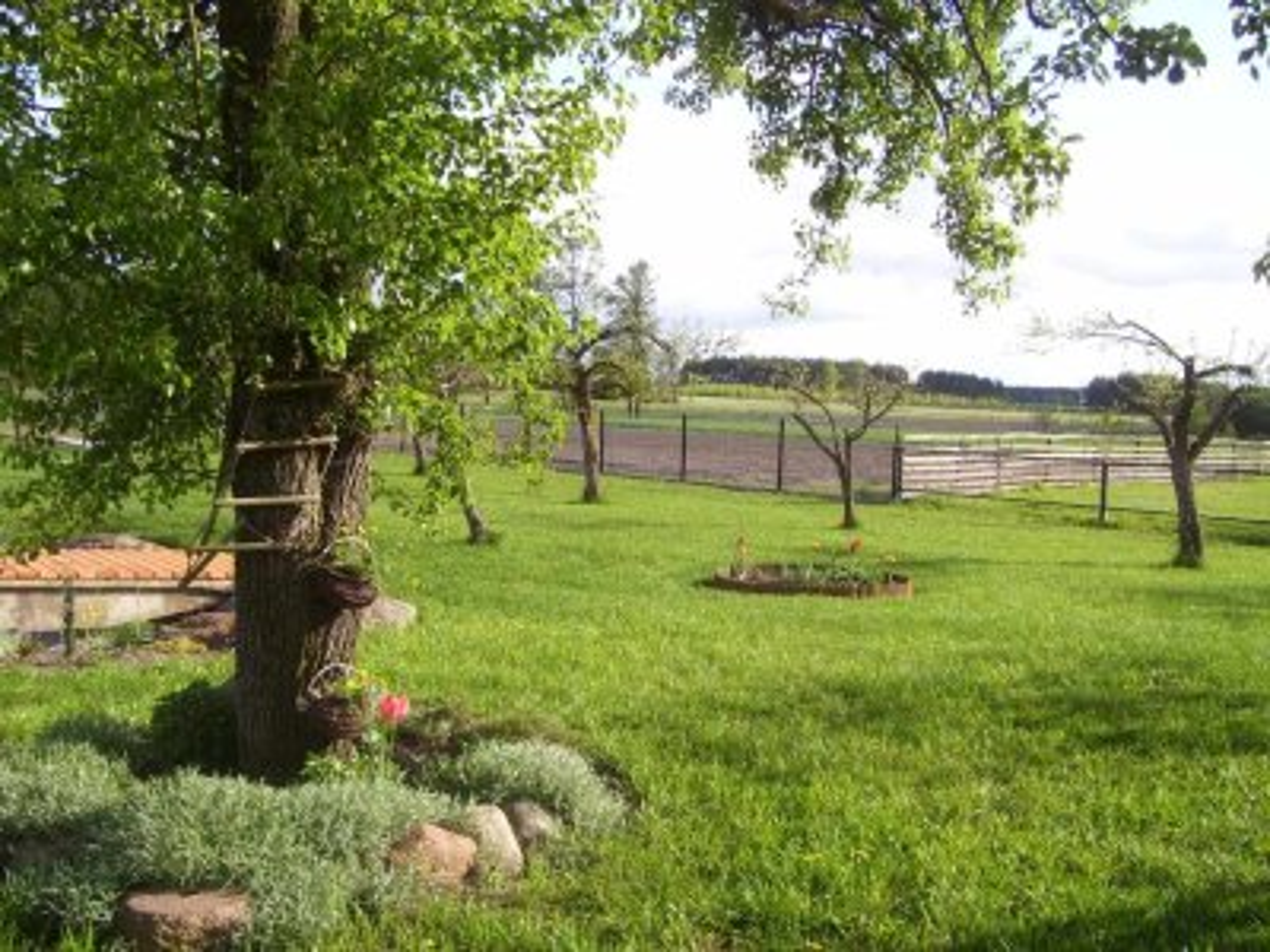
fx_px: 1321
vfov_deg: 39.7
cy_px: 476
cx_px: 635
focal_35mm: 36
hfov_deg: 51.4
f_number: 2.7
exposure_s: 1/750
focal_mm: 6
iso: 80
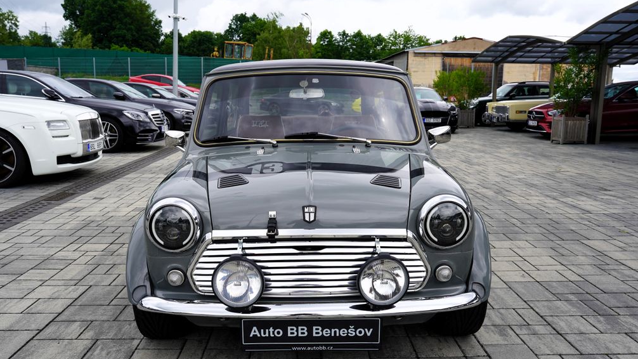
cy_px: 194
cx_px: 314
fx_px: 541
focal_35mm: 32
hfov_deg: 61.0
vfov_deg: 36.7
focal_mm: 30
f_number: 8
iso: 100
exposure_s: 1/125
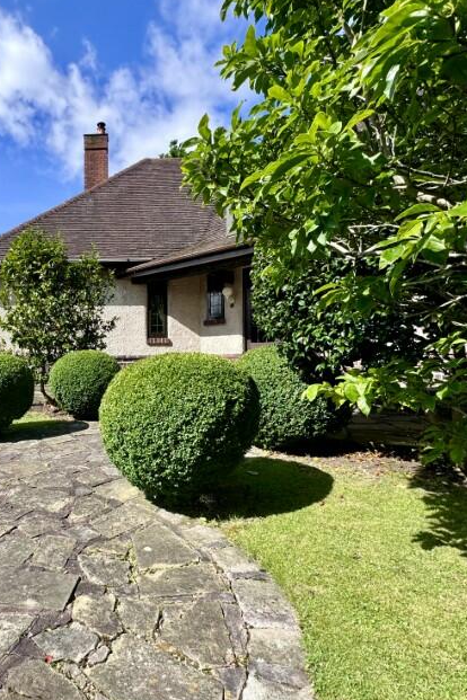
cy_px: 349
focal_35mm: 20
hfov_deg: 57.9
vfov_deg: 84.0
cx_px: 103
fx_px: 389
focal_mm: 2.22
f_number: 2.2
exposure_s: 1/910
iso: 40
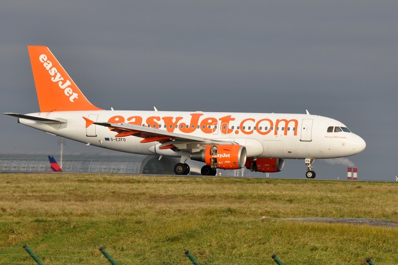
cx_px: 199
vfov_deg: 5.9
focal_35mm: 232
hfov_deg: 8.9
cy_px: 132
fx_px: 2570
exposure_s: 1/640
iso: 400
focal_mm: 155
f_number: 7.1
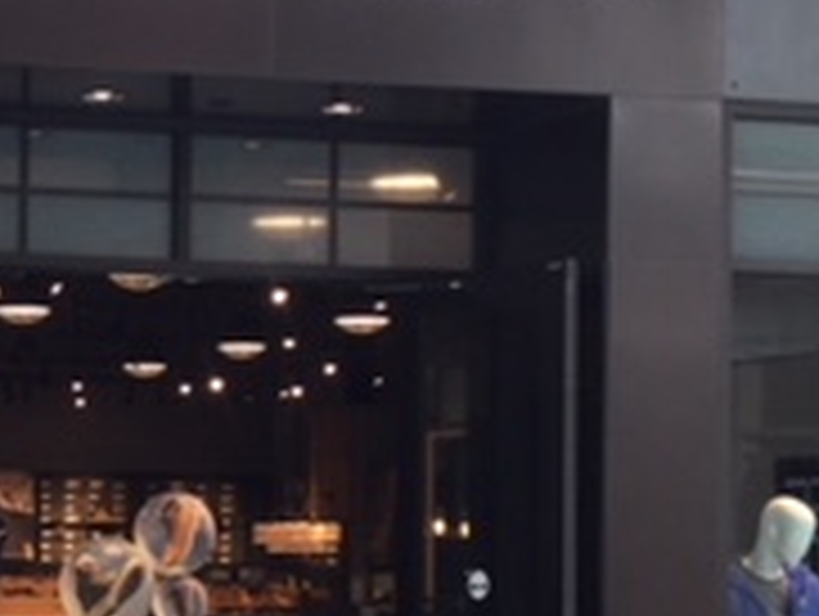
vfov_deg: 13.6
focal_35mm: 109
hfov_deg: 17.3
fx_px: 2582
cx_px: -122
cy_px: 477
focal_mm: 3.3
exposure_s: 1/60
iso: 32
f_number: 2.4
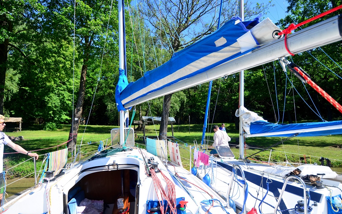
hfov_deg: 88.0
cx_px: 169
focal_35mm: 19
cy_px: 107
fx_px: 177
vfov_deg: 62.2
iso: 100
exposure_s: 1/500
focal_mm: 12
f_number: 4
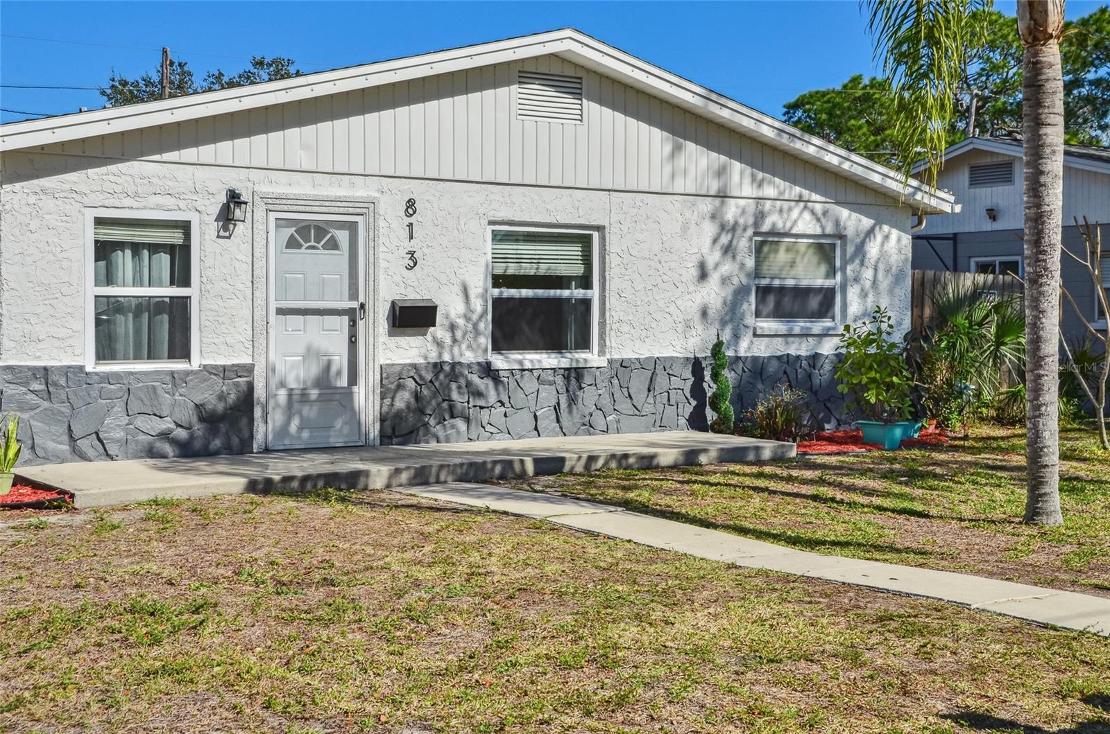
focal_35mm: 51
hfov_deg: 39.0
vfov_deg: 26.4
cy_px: 367
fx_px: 1569
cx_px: 555
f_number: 11
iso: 200
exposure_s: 1/400
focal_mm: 34
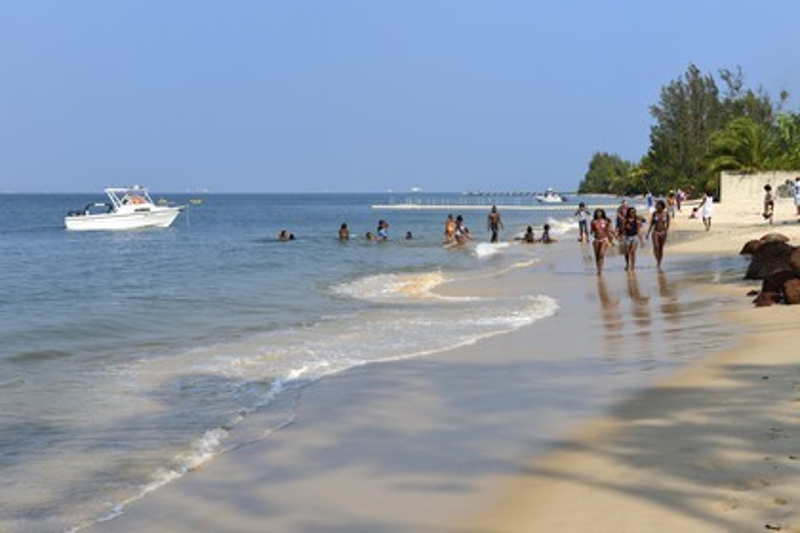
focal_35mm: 62
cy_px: 266
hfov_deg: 32.4
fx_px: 1378
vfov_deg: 21.9
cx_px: 400
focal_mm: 62
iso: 800
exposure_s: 1/160
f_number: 22
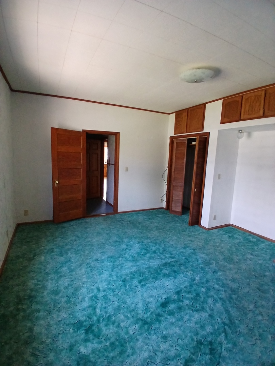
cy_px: 183
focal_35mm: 17
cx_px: 138
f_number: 2.2
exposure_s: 1/30
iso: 200
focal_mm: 1.4
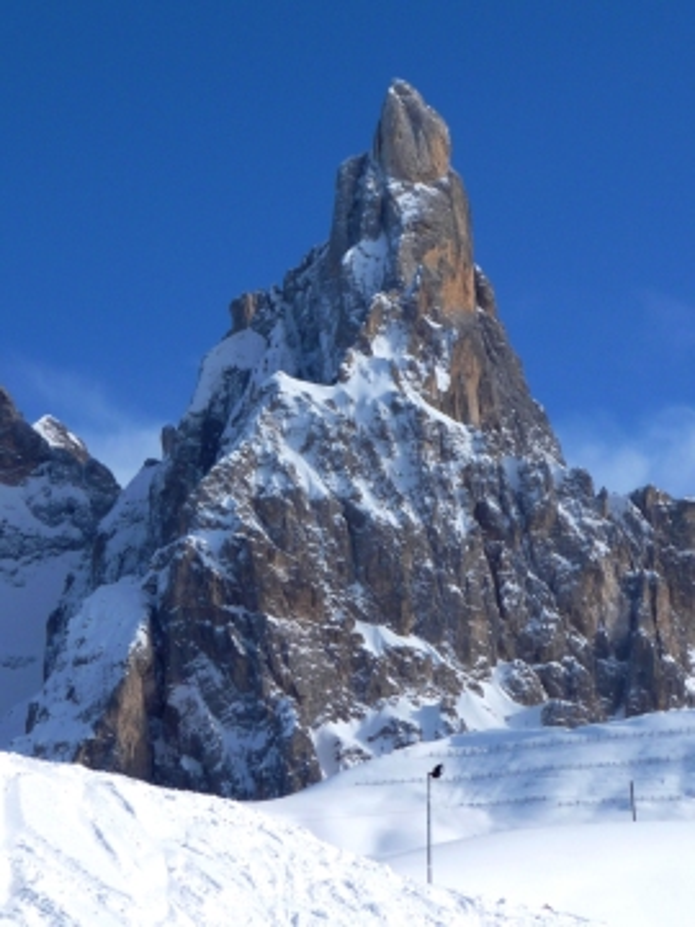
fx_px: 3239
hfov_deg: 12.2
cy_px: 464
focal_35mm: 121
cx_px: 348
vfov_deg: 16.3
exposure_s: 1/640
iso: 100
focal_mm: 15.2
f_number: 4.7
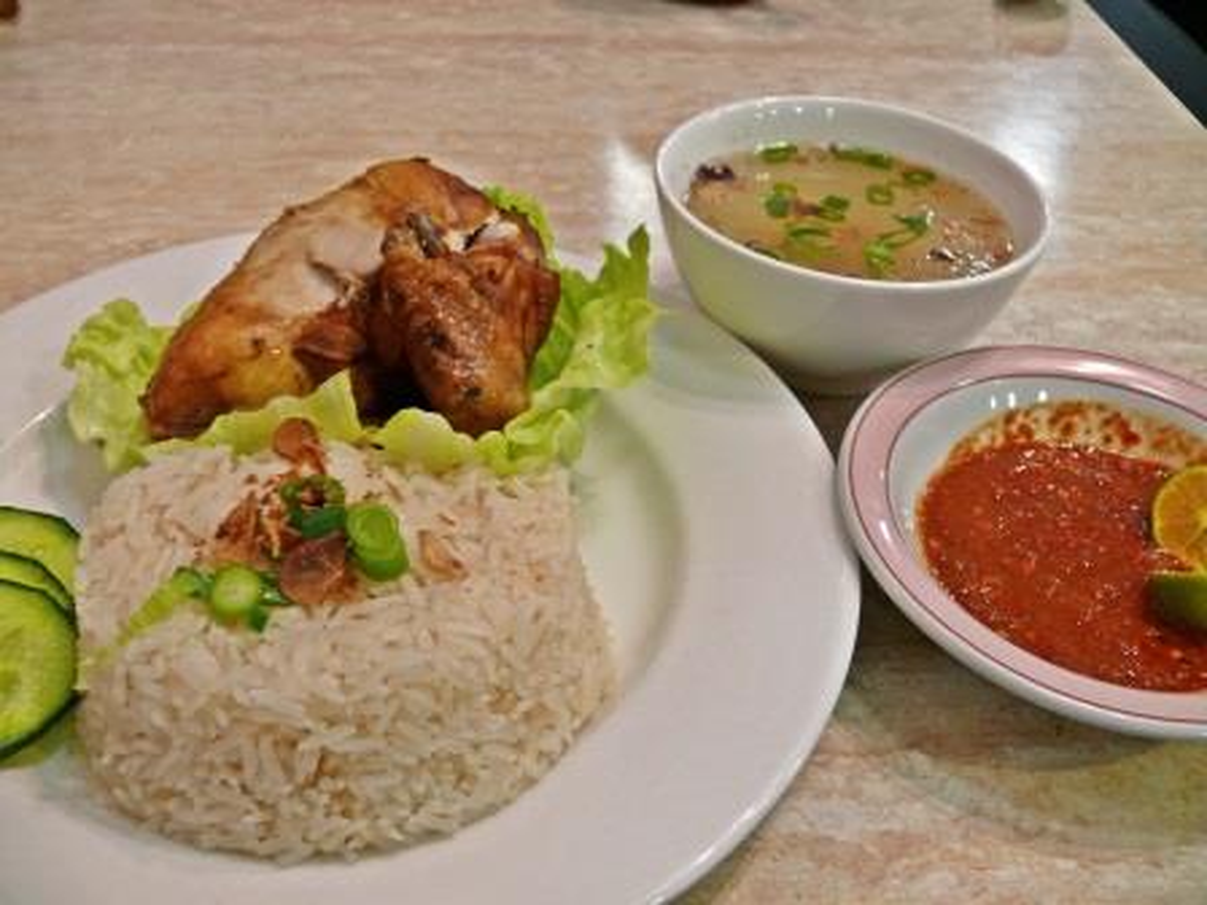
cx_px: 604
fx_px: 1220
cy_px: 452
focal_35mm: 35
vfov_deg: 40.7
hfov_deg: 52.6
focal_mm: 7.4
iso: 200
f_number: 2.8
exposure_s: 1/10
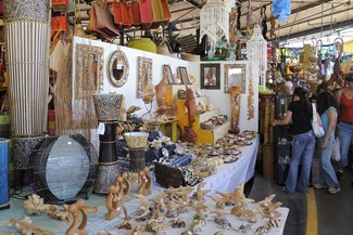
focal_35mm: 31
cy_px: 91
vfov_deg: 42.1
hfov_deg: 60.2
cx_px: 185
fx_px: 304
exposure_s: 1/60
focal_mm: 24
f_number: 6.3
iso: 800
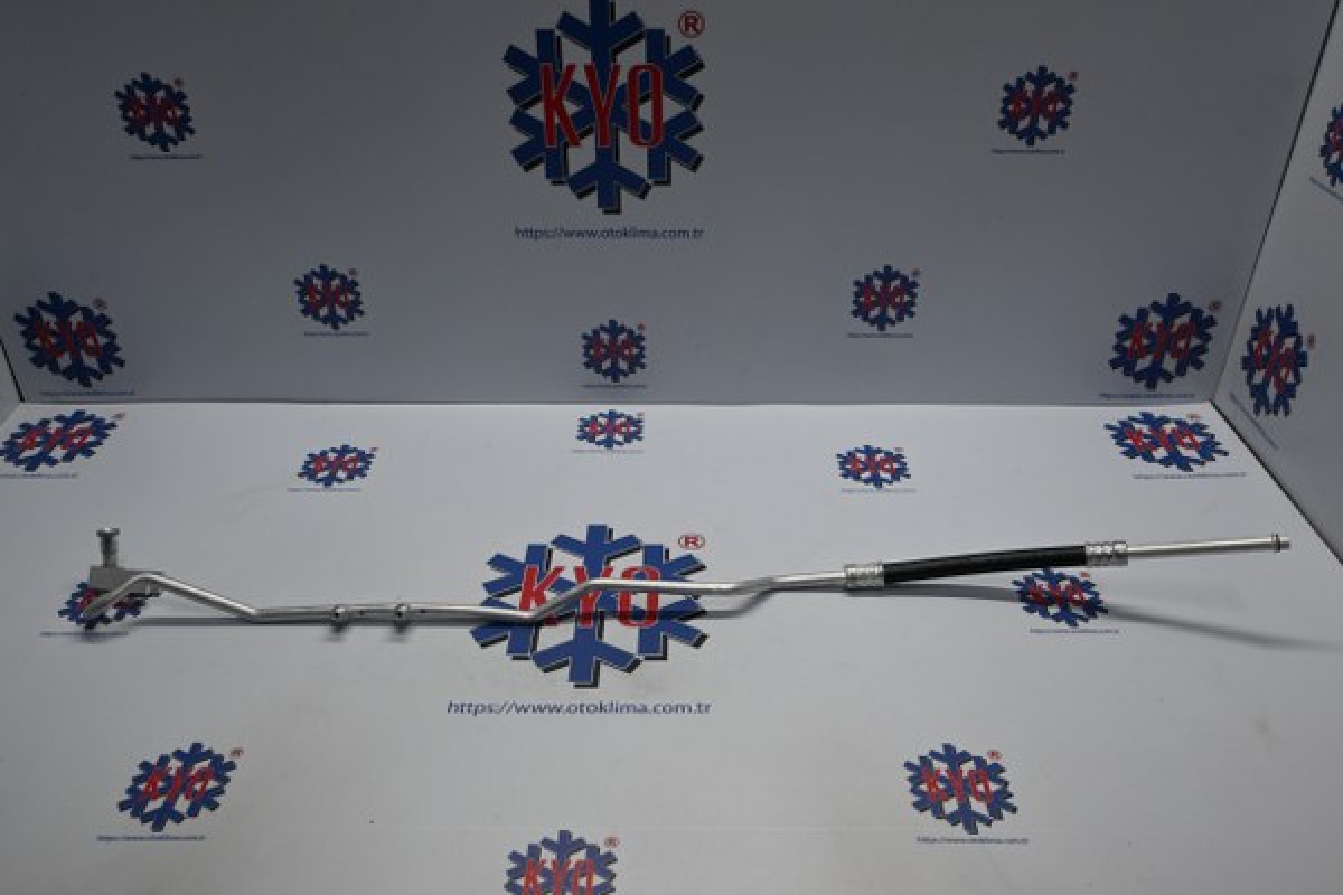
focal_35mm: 30
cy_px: 448
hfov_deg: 61.9
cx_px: 672
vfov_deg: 43.6
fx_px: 1119
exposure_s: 1/160
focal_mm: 20
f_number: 3.8
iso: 400
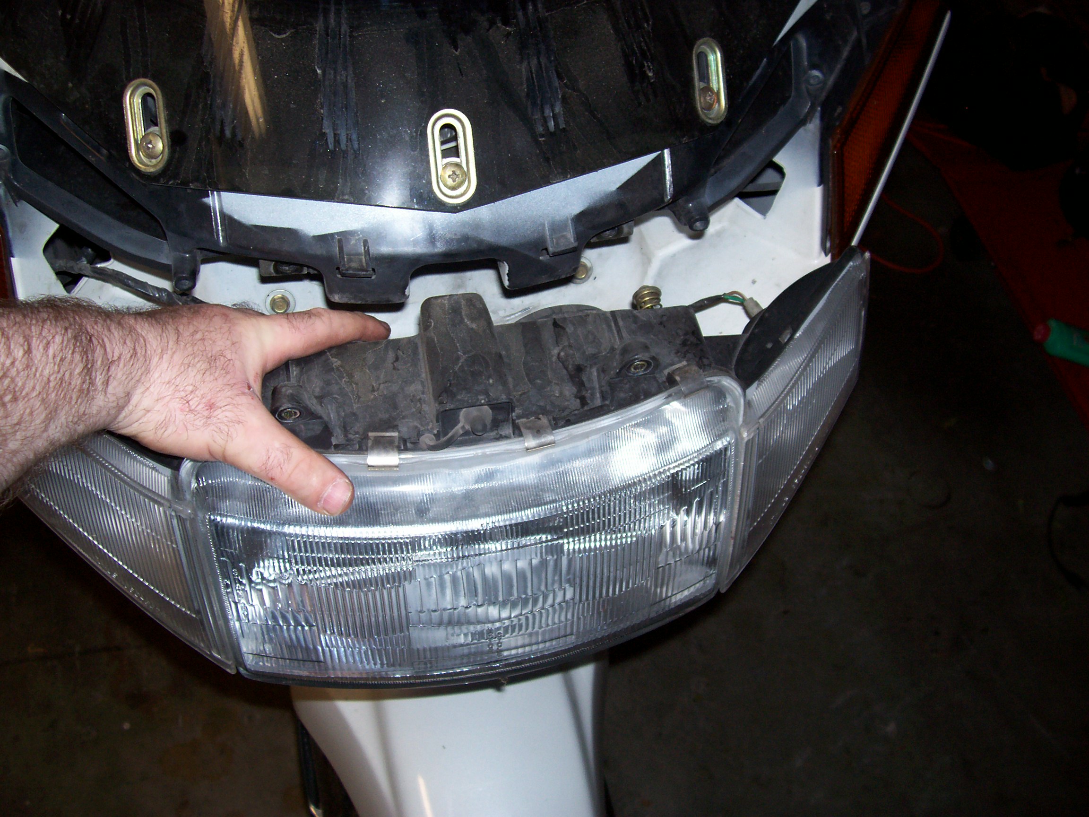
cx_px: 544
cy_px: 408
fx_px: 1070
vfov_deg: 41.8
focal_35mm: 34
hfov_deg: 54.0
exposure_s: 1/64
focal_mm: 5.6
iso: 80
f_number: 2.7
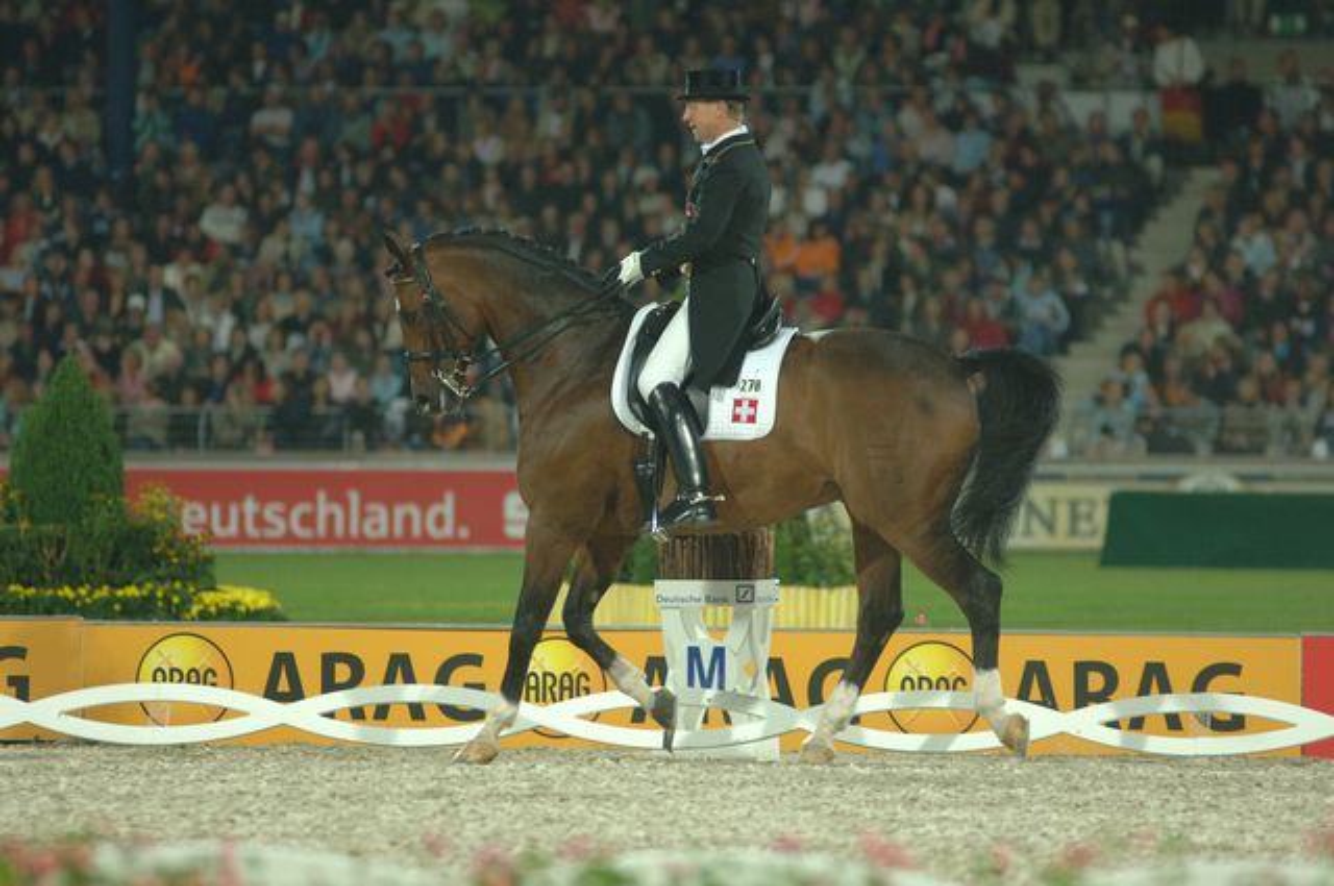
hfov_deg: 6.9
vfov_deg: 4.6
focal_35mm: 300
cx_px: 667
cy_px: 443
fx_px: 11102
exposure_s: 1/320
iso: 640
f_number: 2.8
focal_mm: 200
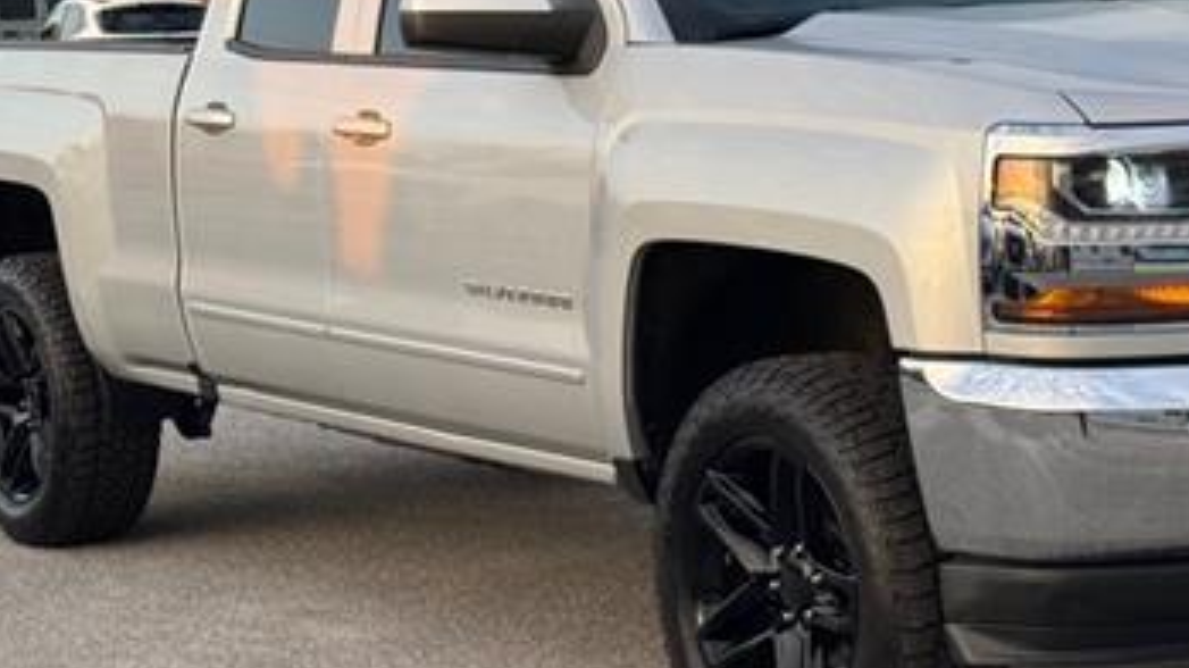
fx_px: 3025
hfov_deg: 22.1
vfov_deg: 12.6
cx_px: 807
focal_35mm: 96
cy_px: 204
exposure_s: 1/481
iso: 64
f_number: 1.78
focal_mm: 6.76
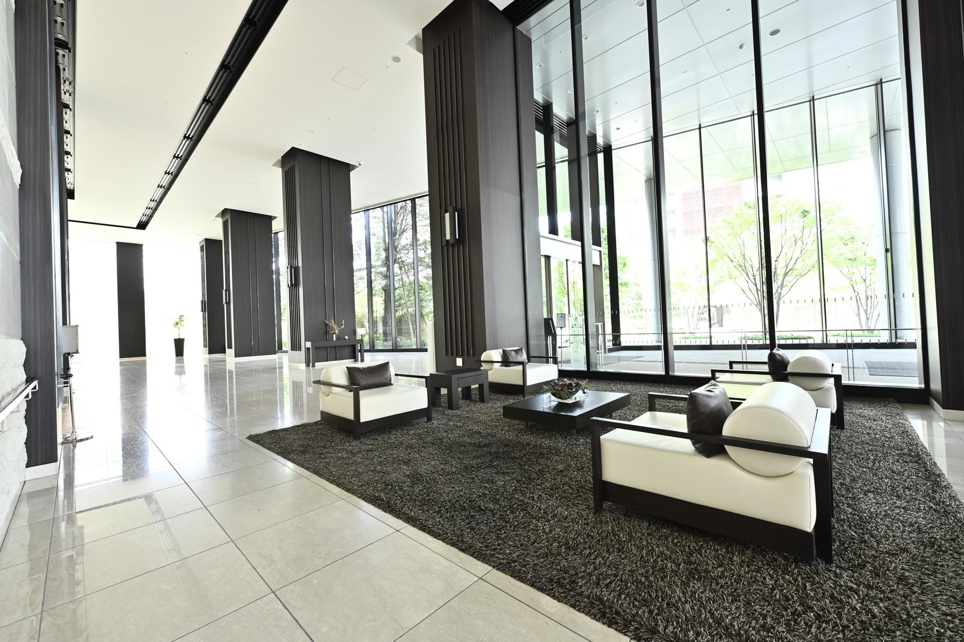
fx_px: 375
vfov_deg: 81.2
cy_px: 321
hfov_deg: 104.3
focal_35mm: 14
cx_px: 482
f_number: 5.6
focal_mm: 14
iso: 800
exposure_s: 1/50
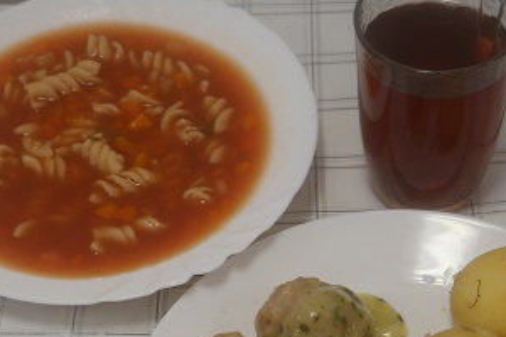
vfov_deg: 14.5
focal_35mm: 93
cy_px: 308
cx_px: 245
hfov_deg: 21.9
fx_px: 1307
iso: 200
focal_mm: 28
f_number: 4.5
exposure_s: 1/50
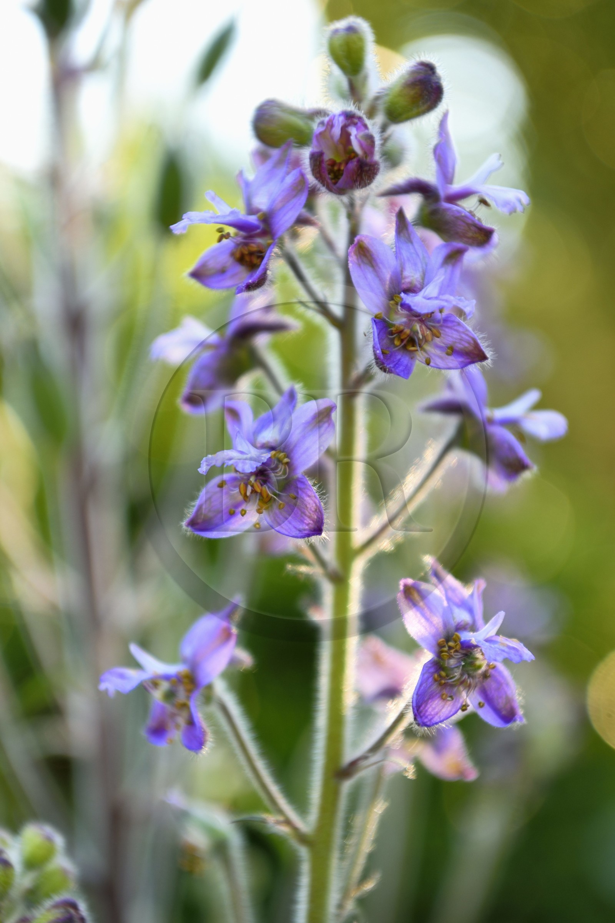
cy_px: 462
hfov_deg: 19.5
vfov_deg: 28.8
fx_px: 1794
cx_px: 308
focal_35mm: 70
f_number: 4.5
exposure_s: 1/200
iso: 200
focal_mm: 70
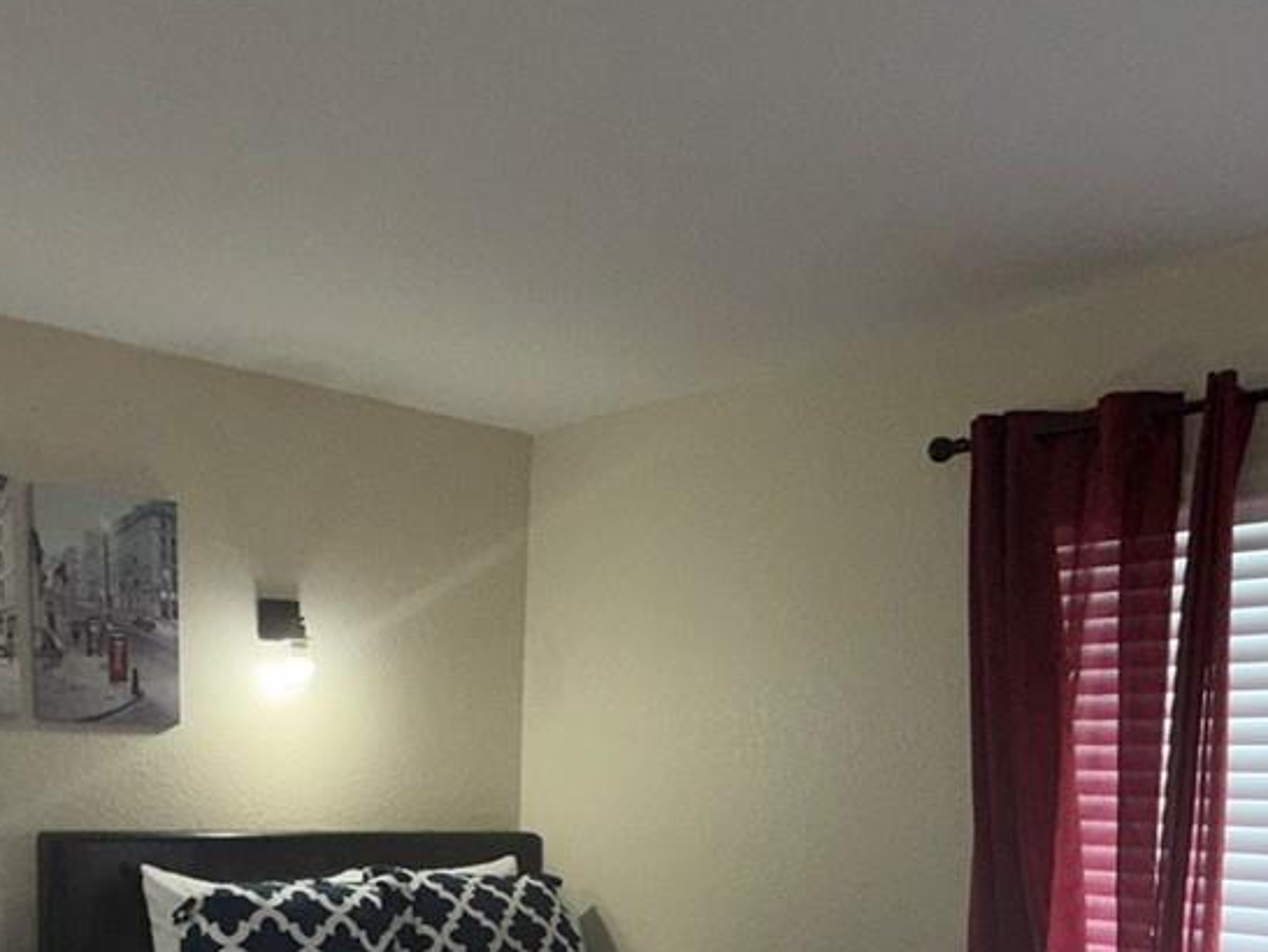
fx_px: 1503
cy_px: 991
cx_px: 583
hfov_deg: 45.7
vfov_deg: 31.9
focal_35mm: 41
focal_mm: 2.22
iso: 40
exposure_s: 1/121
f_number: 2.2
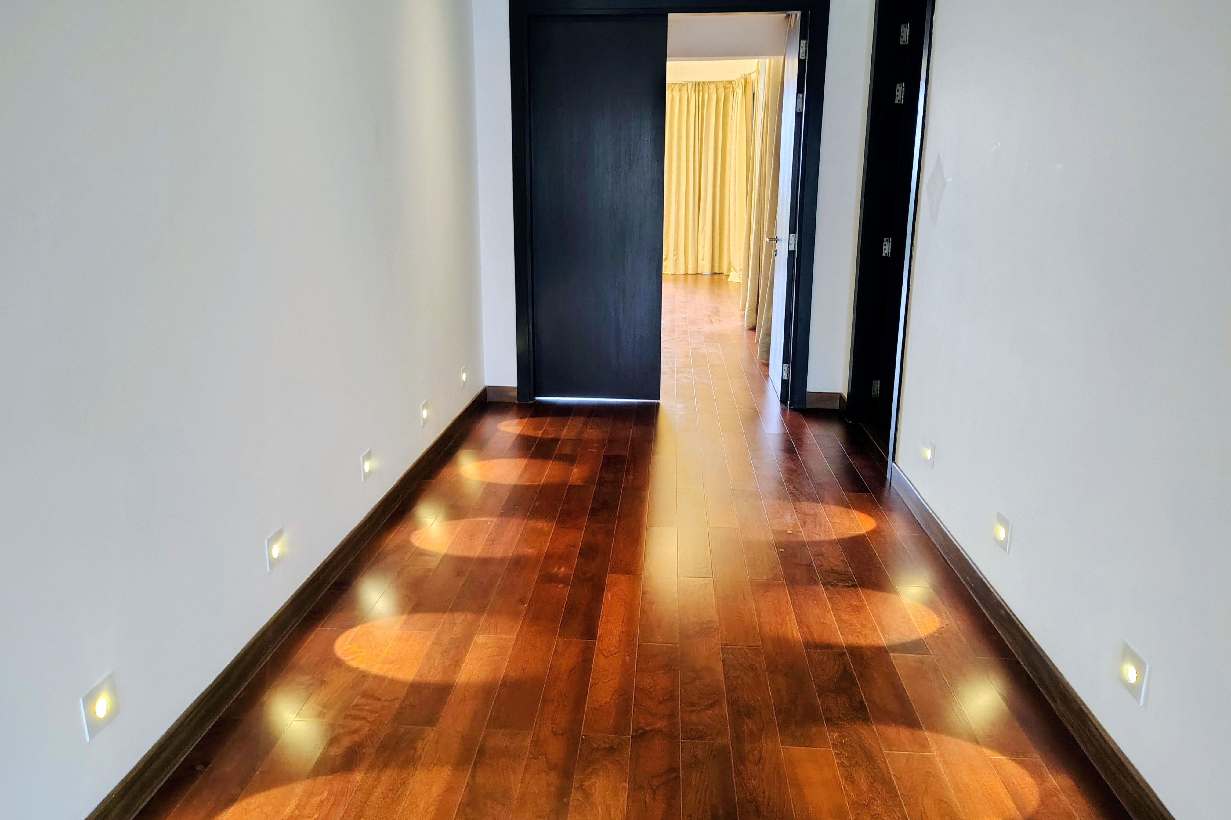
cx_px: 616
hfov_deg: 71.5
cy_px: 374
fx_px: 855
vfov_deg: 51.2
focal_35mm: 25
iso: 1465
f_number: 1.8
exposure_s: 1/50
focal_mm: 5.56
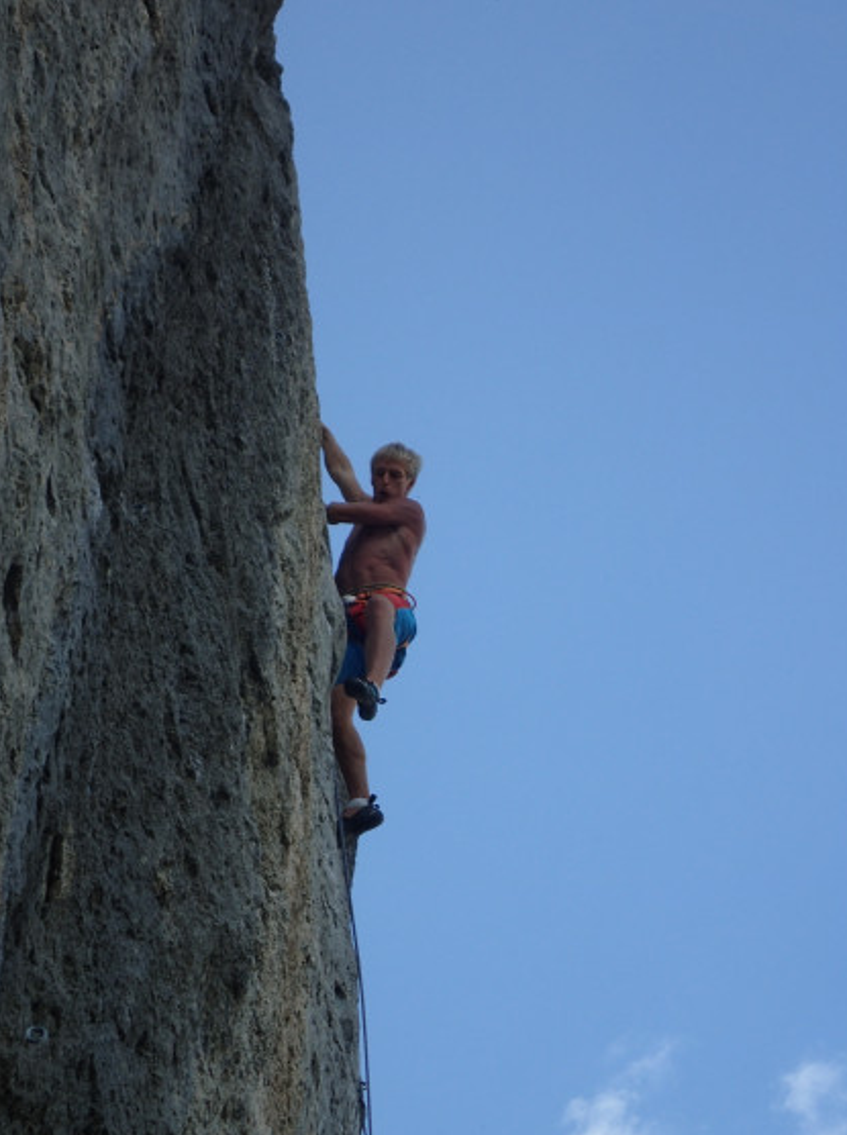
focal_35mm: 108
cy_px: 594
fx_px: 3534
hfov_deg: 13.7
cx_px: 404
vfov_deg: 18.2
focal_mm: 18
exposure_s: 1/250
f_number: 4.9
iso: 100
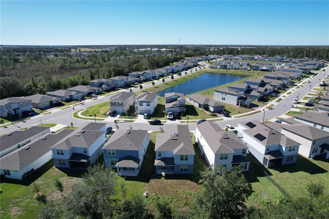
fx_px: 201
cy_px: 110
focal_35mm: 22
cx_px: 164
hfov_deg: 78.6
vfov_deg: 57.2
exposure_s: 1/2000
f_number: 2.8
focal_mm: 8.38
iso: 140
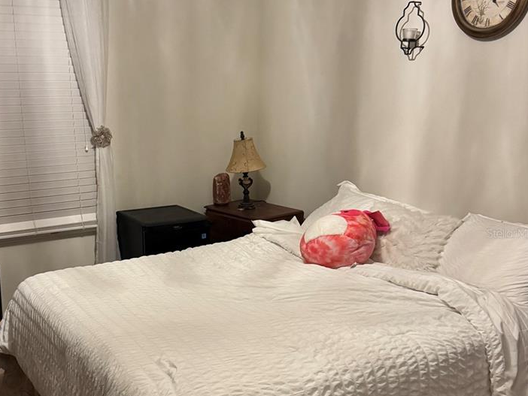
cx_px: 202
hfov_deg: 45.4
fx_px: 626
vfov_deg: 35.1
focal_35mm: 41
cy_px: 233
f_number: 1.78
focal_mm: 6.76
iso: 800
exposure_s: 1/40
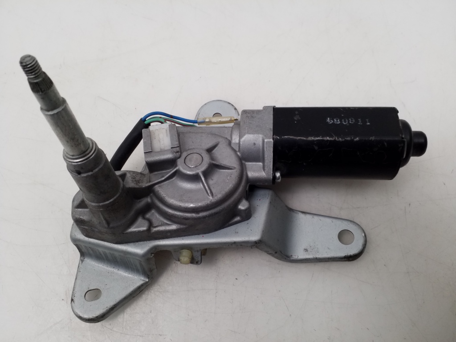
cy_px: 171
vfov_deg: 51.4
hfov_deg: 65.3
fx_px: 356
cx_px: 228
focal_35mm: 27
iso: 64
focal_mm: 3.6
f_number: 1.9
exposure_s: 1/50
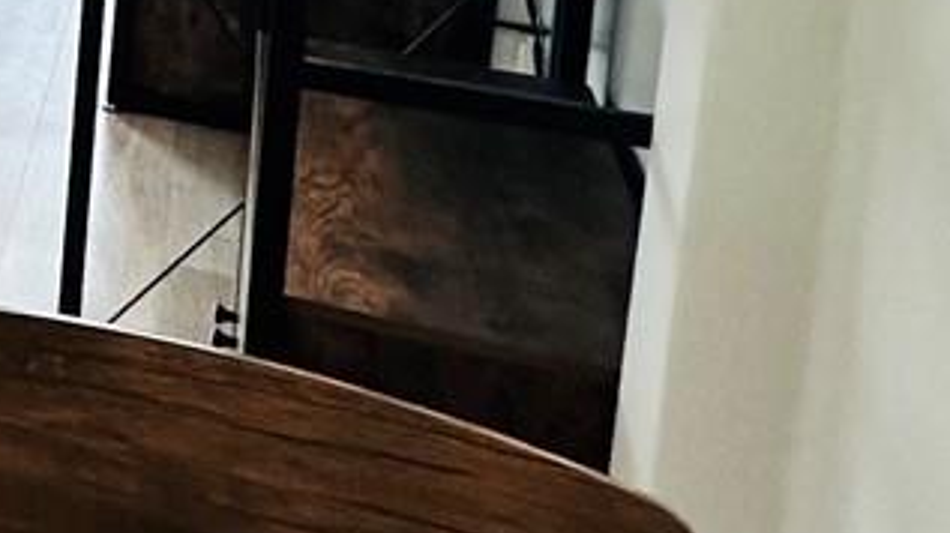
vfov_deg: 14.0
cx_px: -1151
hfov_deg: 16.6
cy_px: -401
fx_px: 1939
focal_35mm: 77
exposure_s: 1/120
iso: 160
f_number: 2.2
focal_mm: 2.22
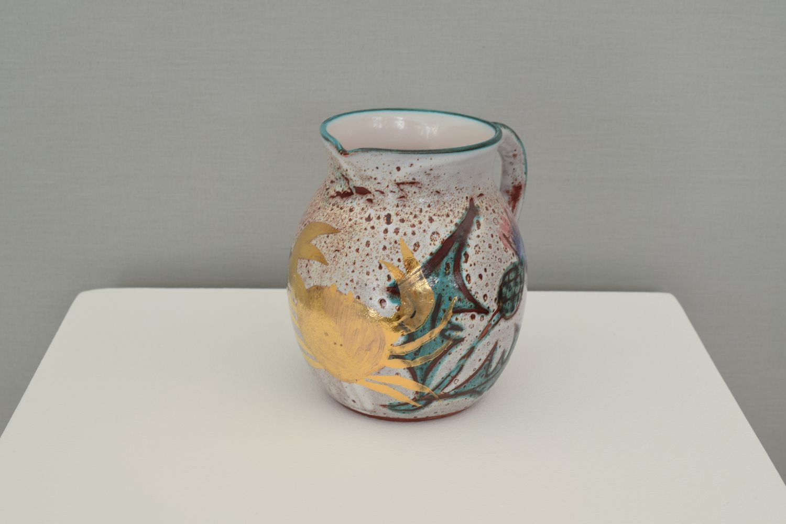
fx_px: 1310
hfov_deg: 33.4
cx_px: 393
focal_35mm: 60
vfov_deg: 22.6
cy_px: 262
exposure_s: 1/50
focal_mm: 40
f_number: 9
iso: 100
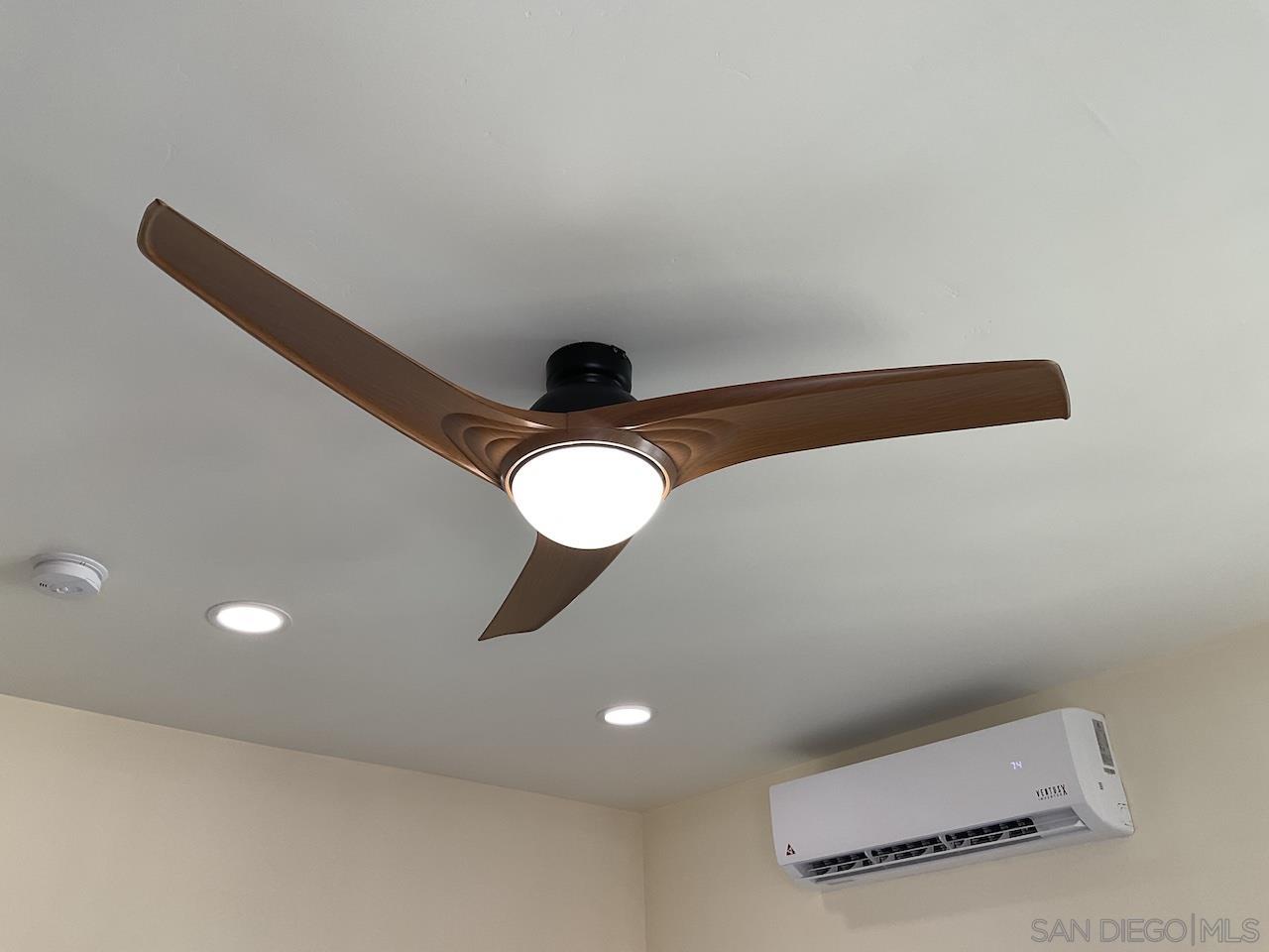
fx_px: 1063
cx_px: 634
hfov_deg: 61.7
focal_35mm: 29
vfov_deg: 48.2
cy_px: 476
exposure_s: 1/120
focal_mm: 3
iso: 40
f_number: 1.8
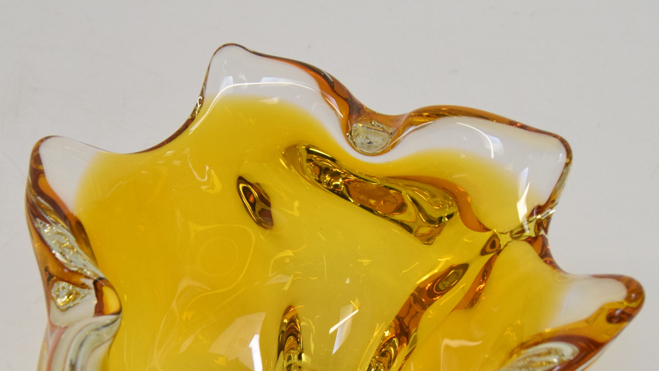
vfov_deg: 18.2
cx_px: 306
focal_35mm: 65
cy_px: 334
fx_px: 1136
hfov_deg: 32.3
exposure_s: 1/250
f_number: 8
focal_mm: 26
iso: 1600
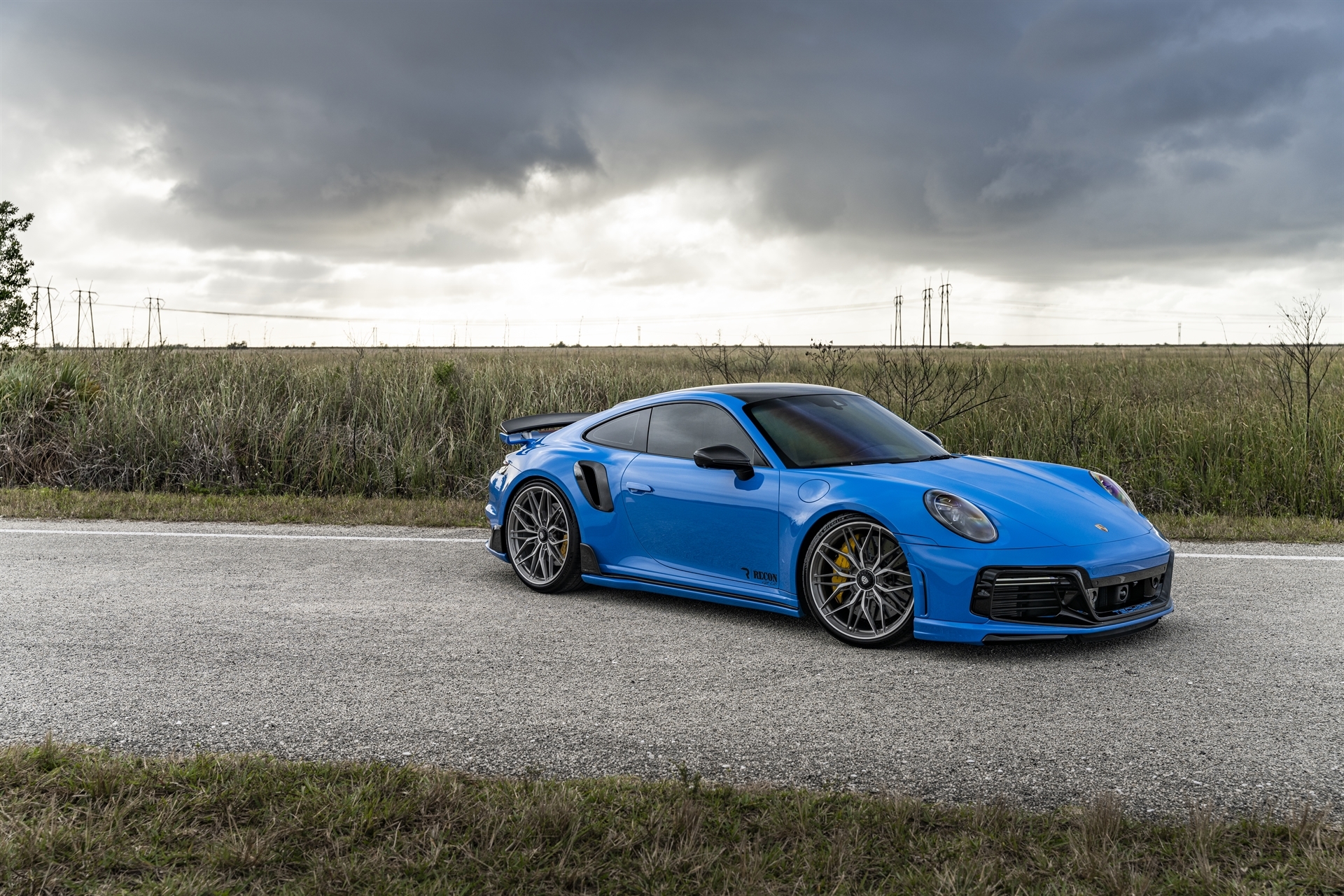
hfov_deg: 50.7
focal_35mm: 38
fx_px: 1419
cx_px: 672
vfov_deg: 35.1
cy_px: 448
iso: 125
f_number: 4.5
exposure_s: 1/160
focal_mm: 38
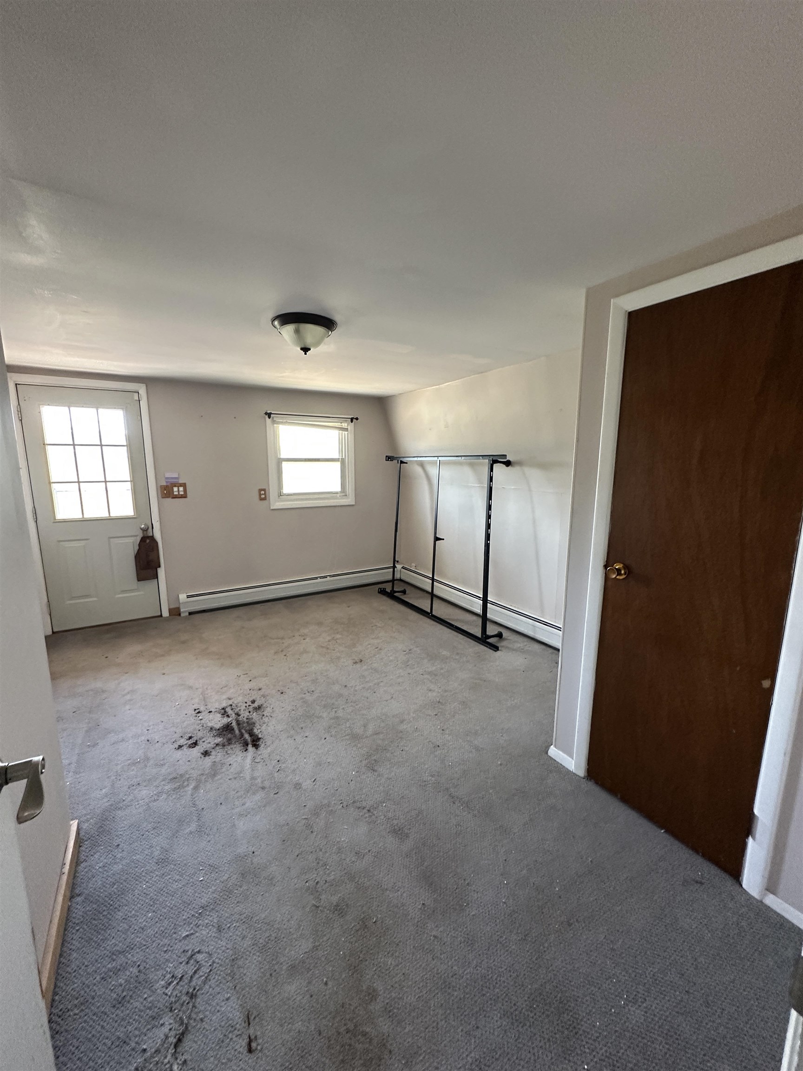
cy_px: 536
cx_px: 402
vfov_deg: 102.1
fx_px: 433
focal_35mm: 14
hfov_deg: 85.7
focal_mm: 2.22
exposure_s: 1/79
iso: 320
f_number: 2.2
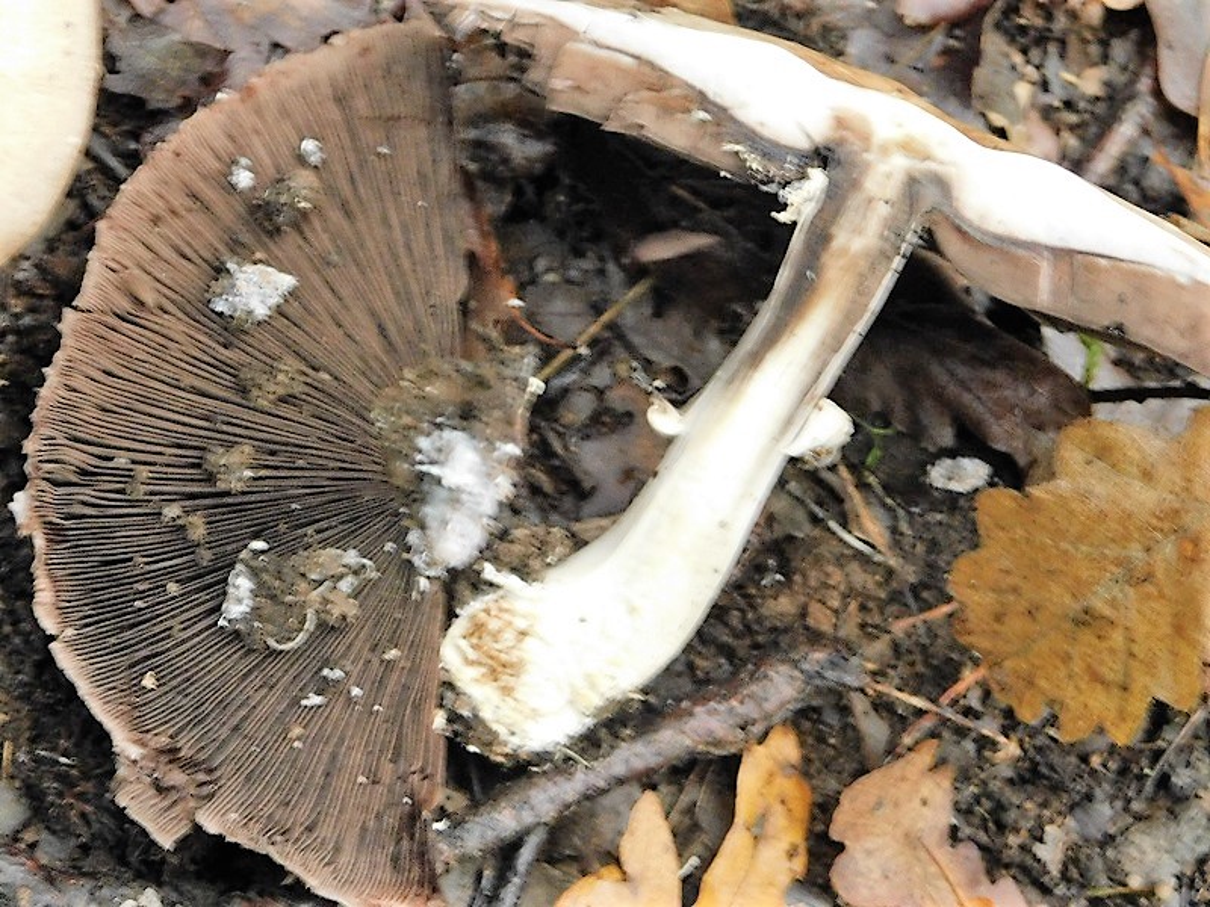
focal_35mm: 80
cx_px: 605
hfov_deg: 24.4
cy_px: 454
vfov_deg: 18.4
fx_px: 2796
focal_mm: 14.2
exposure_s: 1/6
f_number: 4.4
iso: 800
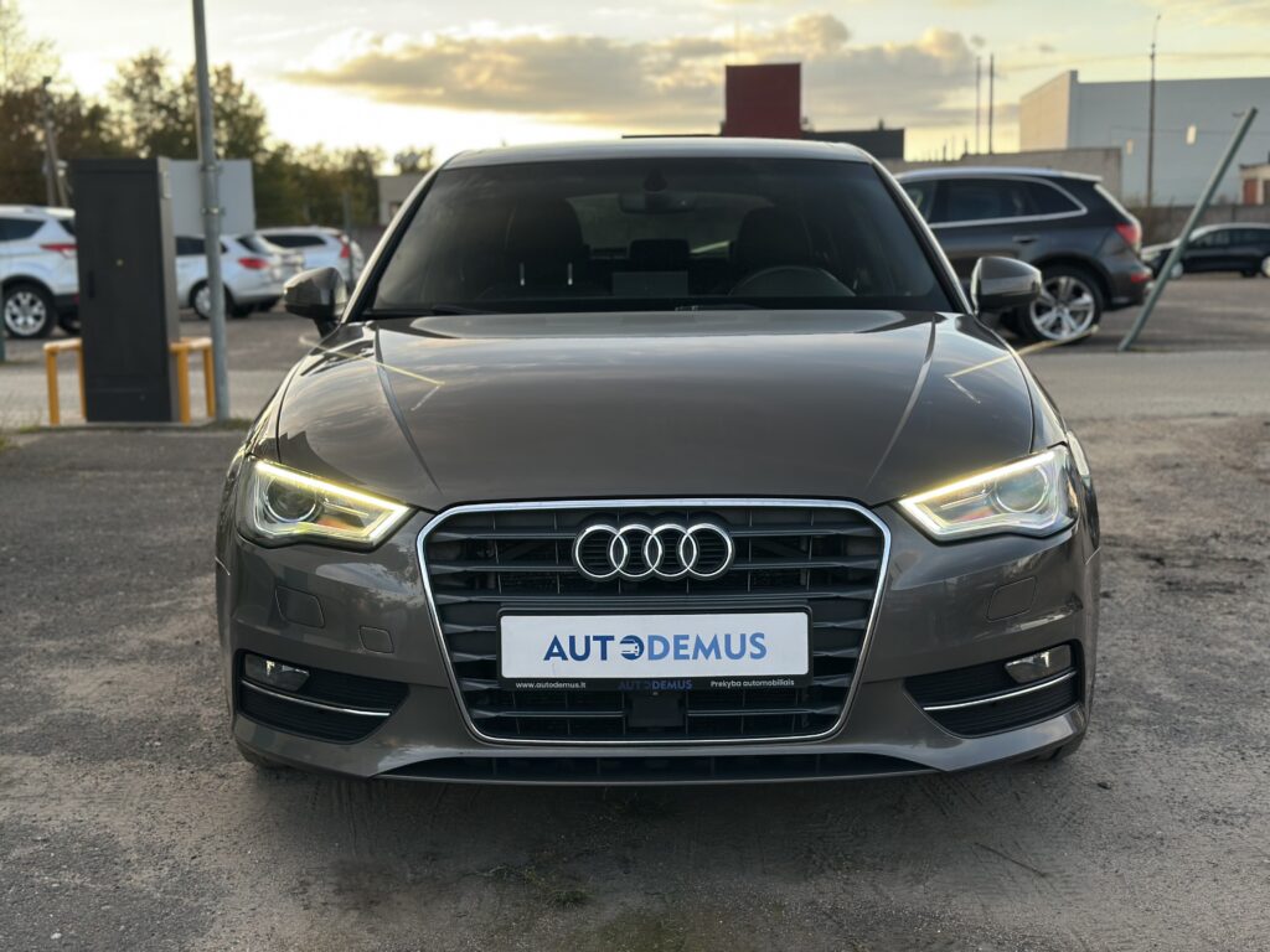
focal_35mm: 48
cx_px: 635
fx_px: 1761
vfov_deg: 30.3
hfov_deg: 39.7
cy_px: 476
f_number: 1.78
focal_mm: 6.86
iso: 80
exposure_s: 1/247
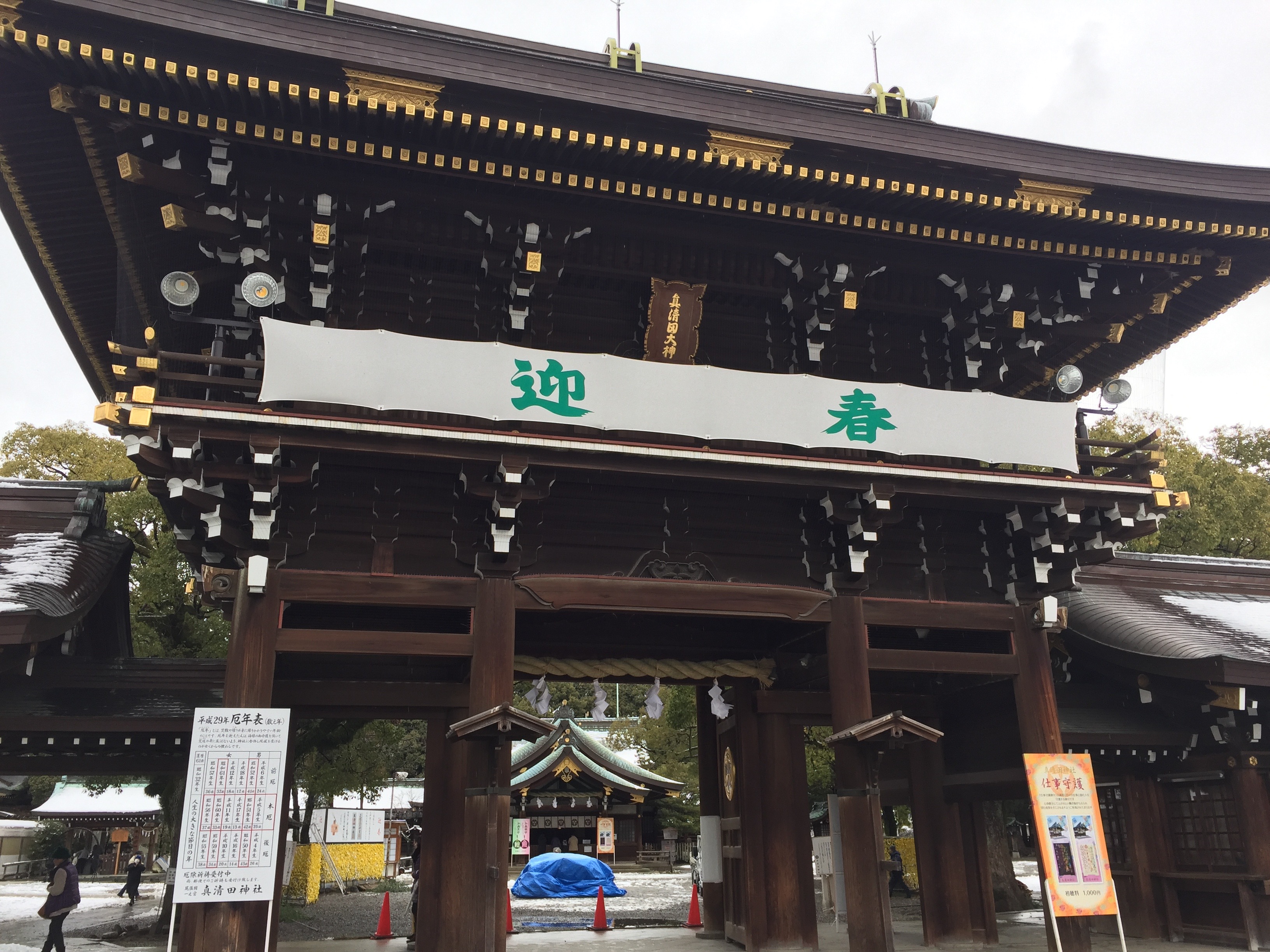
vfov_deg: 48.2
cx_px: 635
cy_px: 476
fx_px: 1064
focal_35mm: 29
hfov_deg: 61.7
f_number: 2.2
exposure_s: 1/199
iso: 32
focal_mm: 4.15
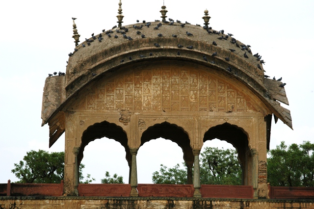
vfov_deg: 10.6
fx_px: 1125
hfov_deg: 15.9
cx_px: 157
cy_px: 104
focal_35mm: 129
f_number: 9
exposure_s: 1/320
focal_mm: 86
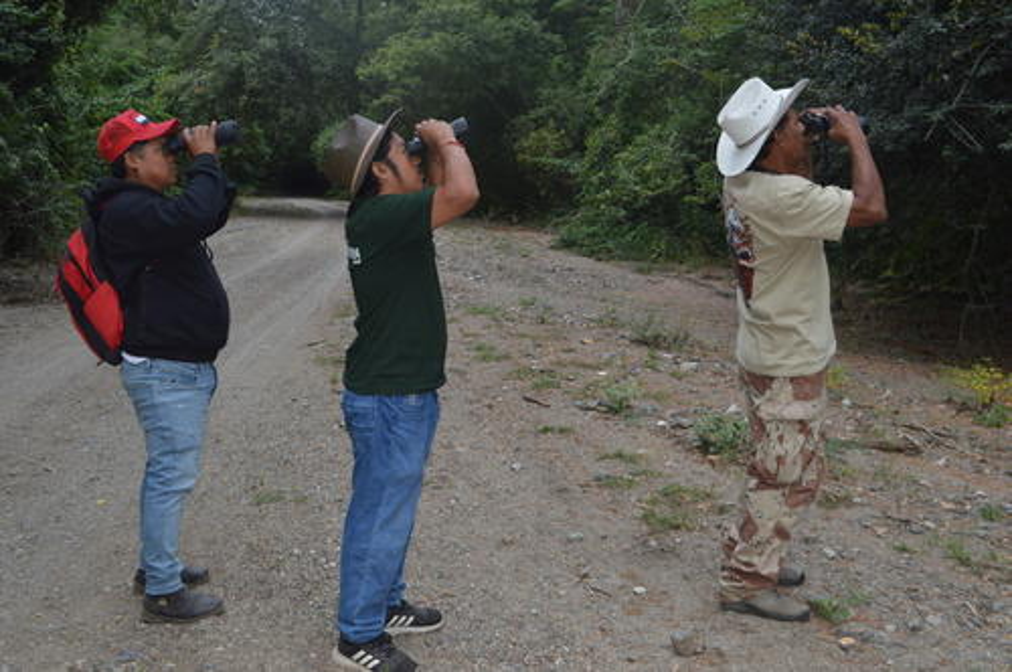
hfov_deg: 53.2
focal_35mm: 36
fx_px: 1011
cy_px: 336
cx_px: 506
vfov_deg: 36.8
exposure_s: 1/125
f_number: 8
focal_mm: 24
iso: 400
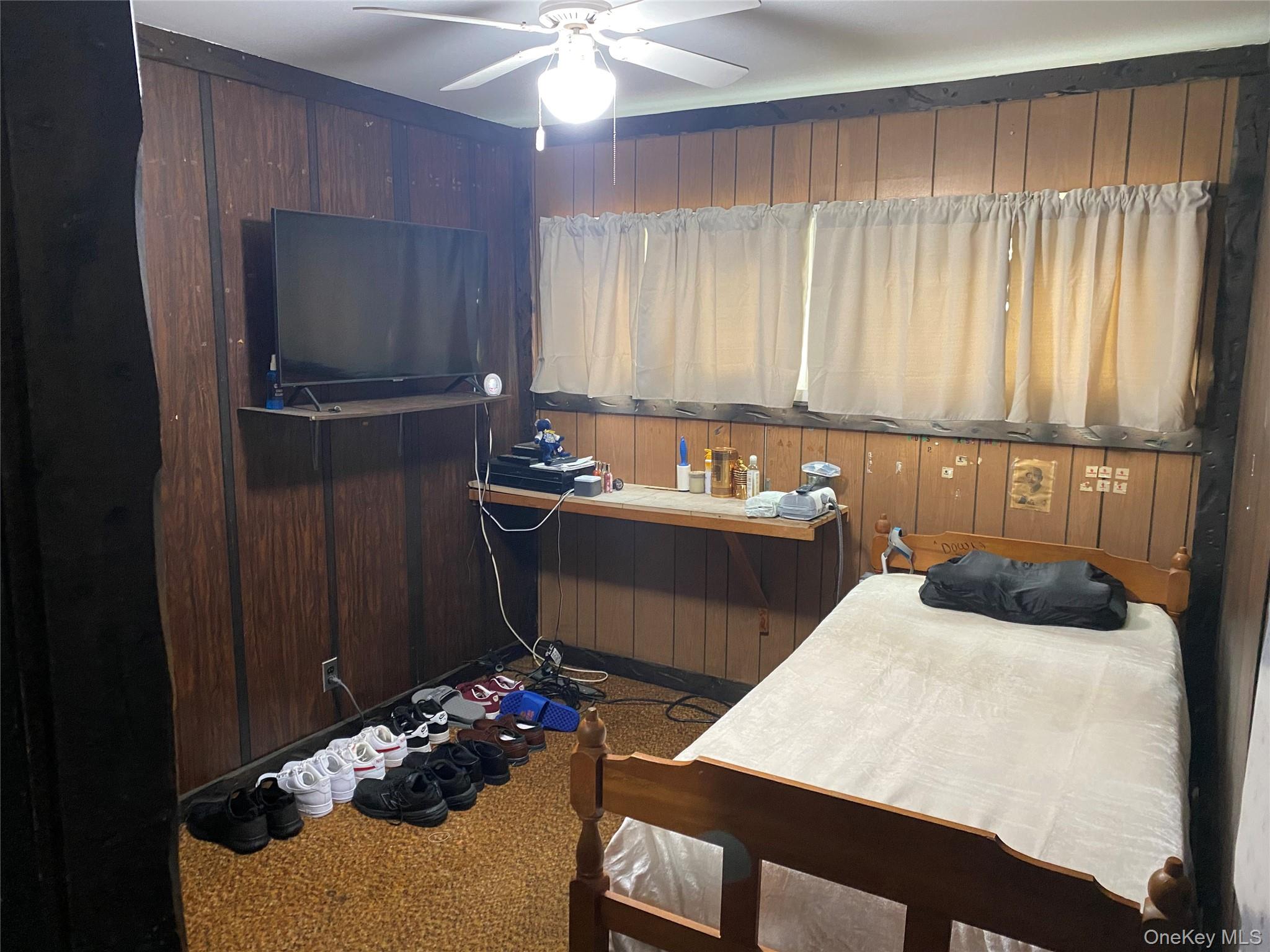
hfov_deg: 67.3
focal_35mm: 26
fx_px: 954
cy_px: 476
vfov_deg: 53.1
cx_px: 635
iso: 400
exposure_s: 1/40
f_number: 1.8
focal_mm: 4.25
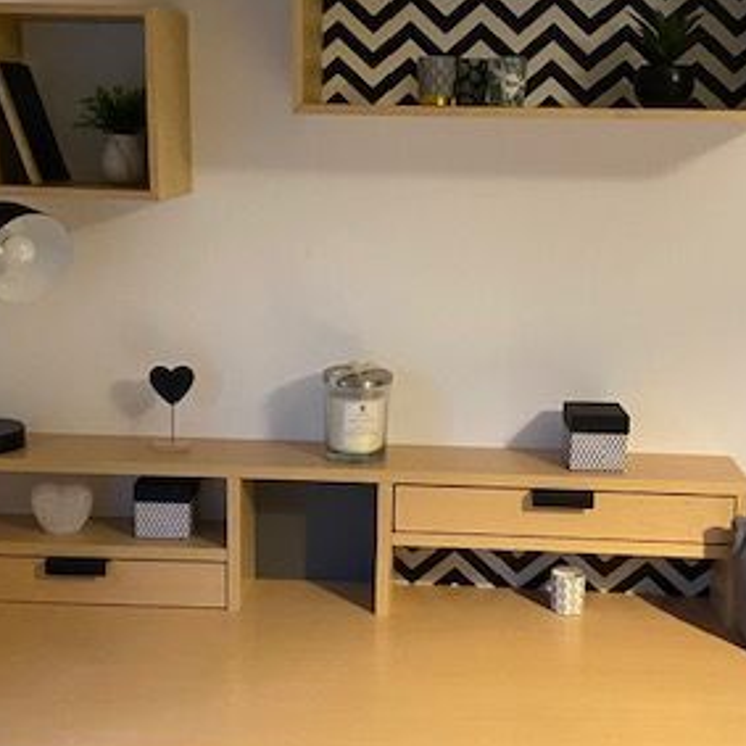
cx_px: 390
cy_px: 390
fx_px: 1268
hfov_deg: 32.8
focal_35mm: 52
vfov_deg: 32.8
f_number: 1.8
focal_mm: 4.25
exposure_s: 1/33
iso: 400
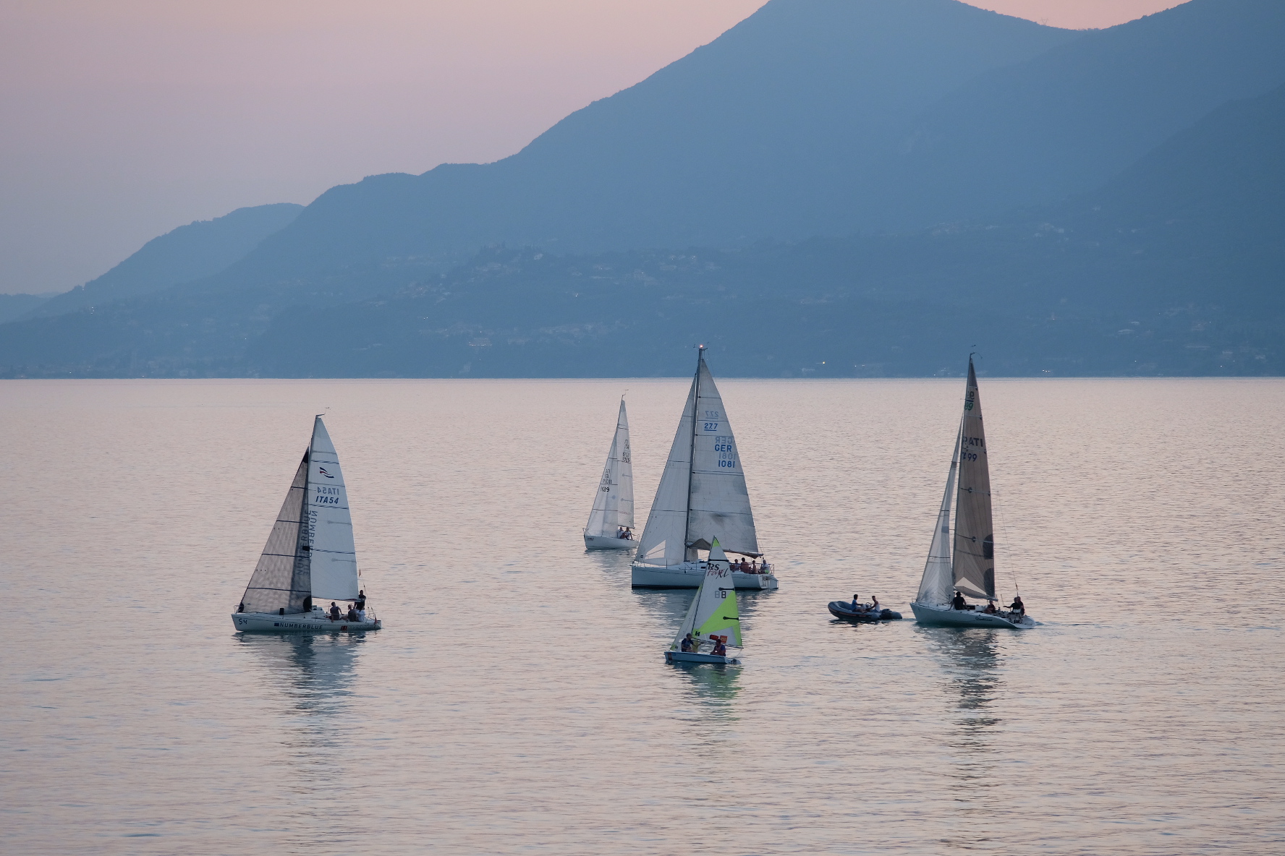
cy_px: 428
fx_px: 6567
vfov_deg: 7.5
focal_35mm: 184
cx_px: 642
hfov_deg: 11.2
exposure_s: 1/28
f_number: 5.6
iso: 800
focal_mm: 122.6
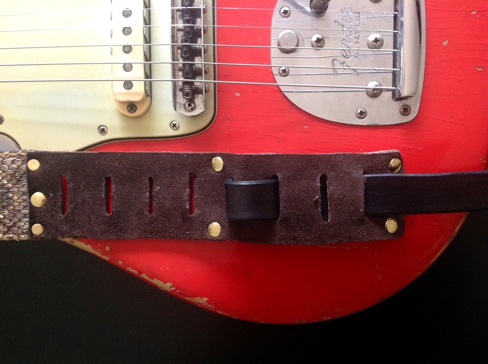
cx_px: 244
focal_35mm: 35
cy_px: 182
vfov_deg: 40.6
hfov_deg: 52.7
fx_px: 493
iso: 250
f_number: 2.4
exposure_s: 1/15
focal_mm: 4.28
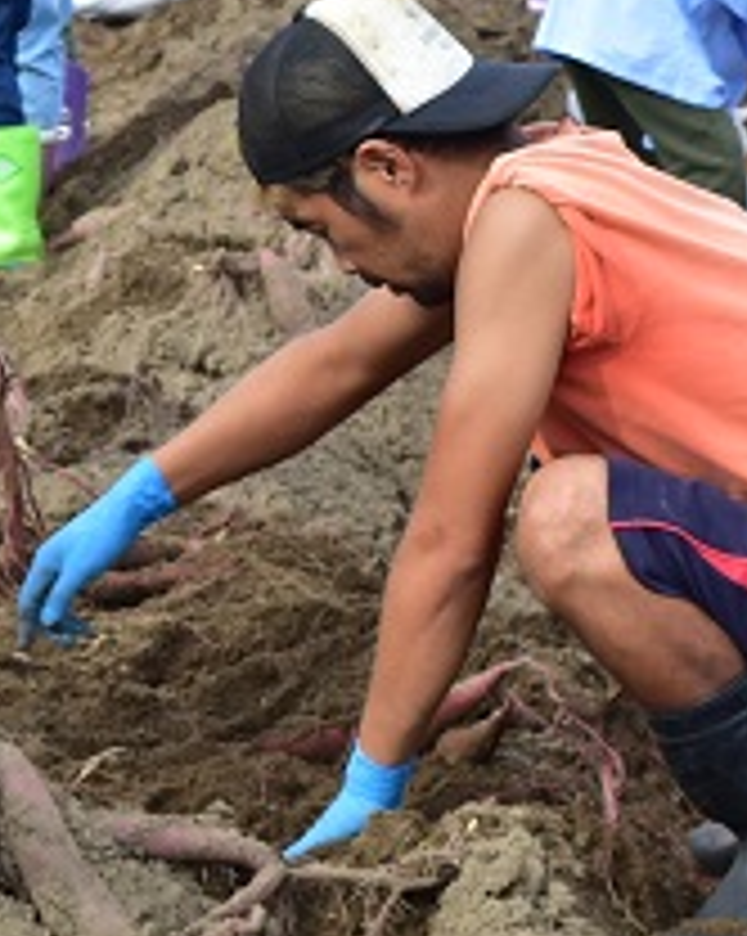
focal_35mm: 150
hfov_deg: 10.3
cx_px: 284
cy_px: 112
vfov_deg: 12.8
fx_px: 4151
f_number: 9
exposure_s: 1/320
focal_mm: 34
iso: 400
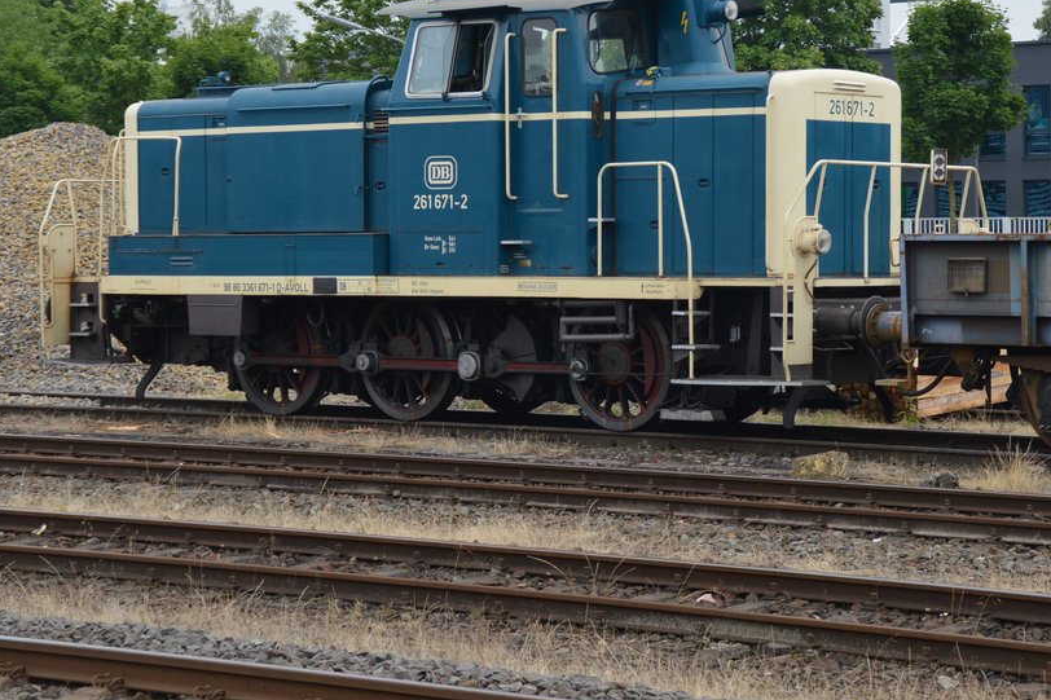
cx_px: 648
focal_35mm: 93
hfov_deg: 21.9
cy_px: 254
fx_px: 2714
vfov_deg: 14.7
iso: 110
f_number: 5.6
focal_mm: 42
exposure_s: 1/125
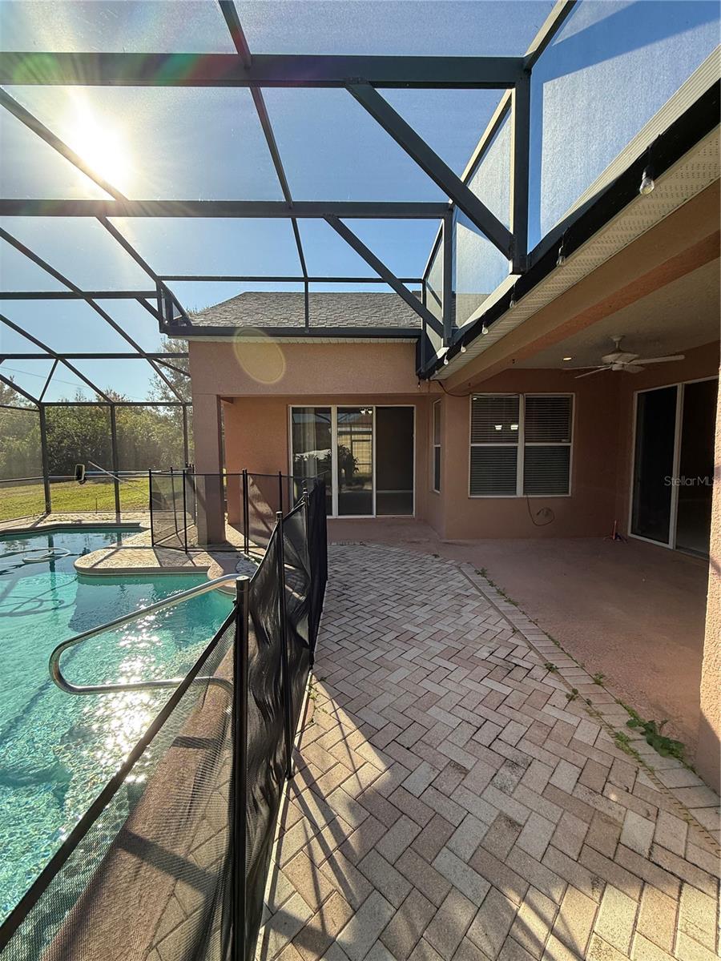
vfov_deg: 102.1
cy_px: 480
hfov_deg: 85.7
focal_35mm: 14
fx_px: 389
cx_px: 360
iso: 64
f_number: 2.2
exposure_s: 1/338
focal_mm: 2.22
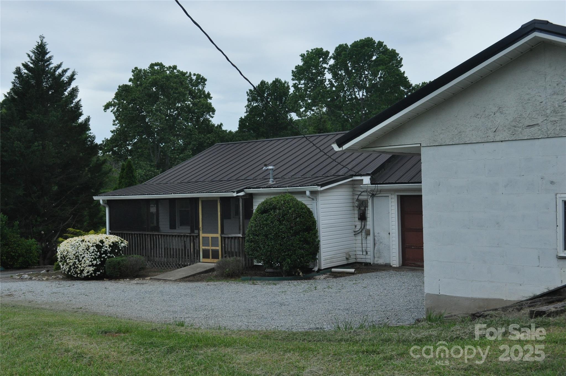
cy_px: 188
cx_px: 283
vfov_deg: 34.1
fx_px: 612
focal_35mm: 39
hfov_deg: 49.6
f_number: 8
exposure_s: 1/250
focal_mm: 26
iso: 800
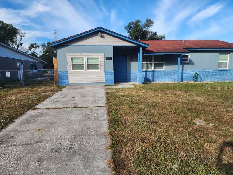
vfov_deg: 58.9
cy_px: 88
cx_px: 116
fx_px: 155
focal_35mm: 23
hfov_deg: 73.9
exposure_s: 1/560
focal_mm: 6.4
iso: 12
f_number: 1.8
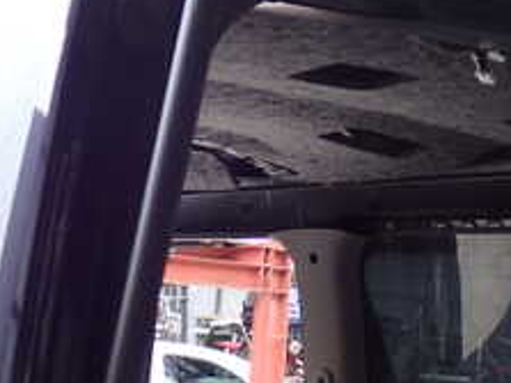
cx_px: 154
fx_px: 1431
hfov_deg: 20.1
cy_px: 284
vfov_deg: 15.2
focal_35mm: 97
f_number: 2.5
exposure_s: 1/80
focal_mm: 6.37
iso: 125
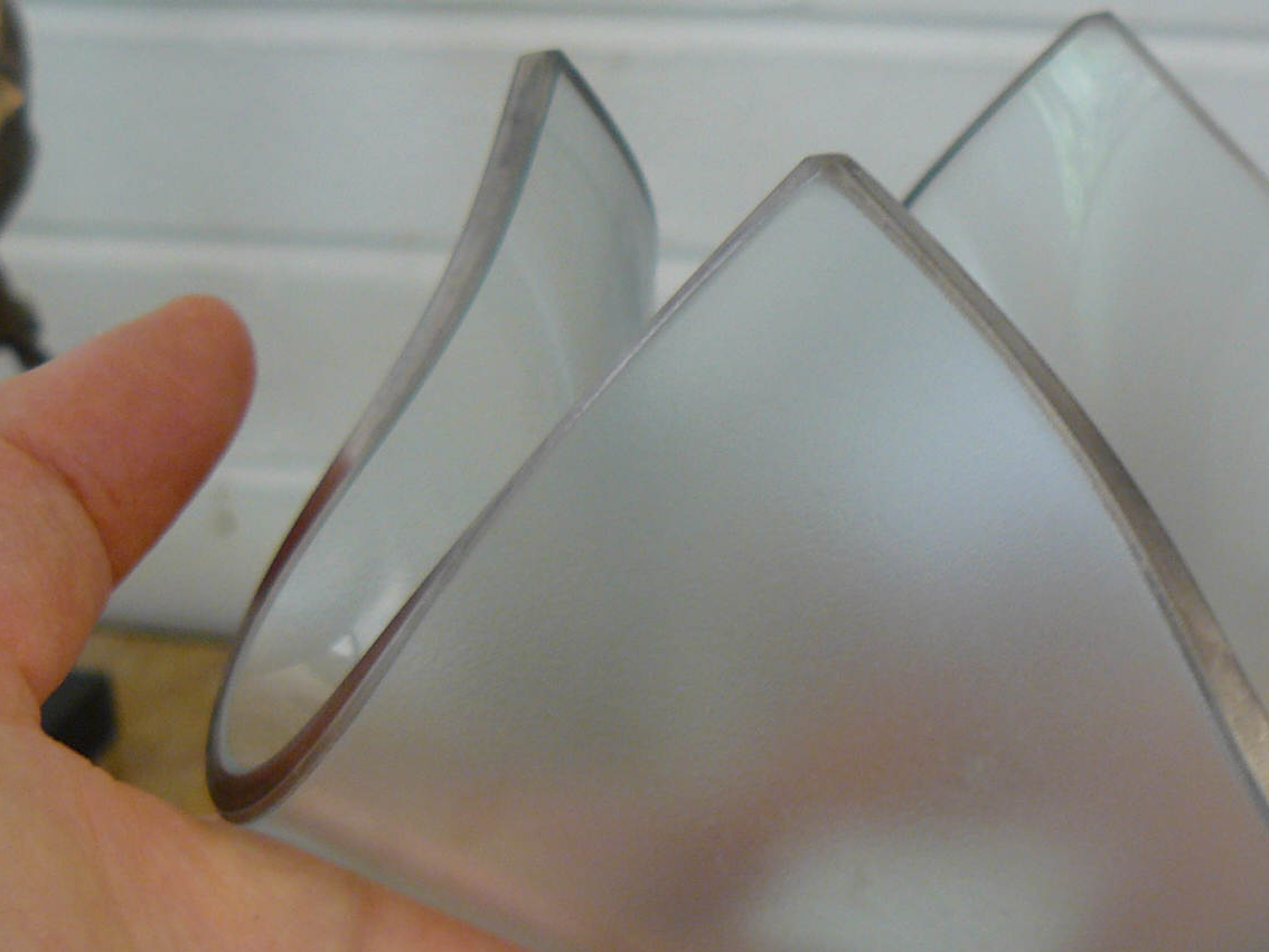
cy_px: 474
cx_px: 1033
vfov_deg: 22.6
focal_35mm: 65
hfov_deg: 29.1
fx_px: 2383
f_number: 2.8
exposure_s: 1/30
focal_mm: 6
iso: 125
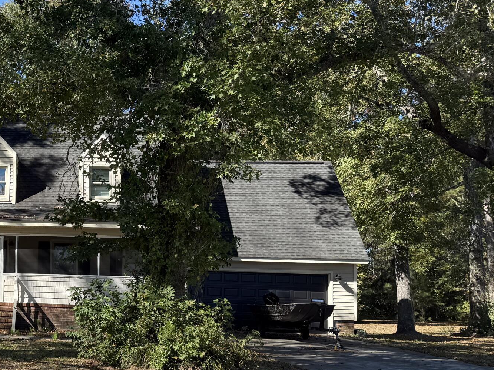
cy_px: 228
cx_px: -24
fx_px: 771
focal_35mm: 54
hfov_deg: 32.1
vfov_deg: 27.0
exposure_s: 1/1855
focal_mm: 6.76
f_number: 1.78
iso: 80
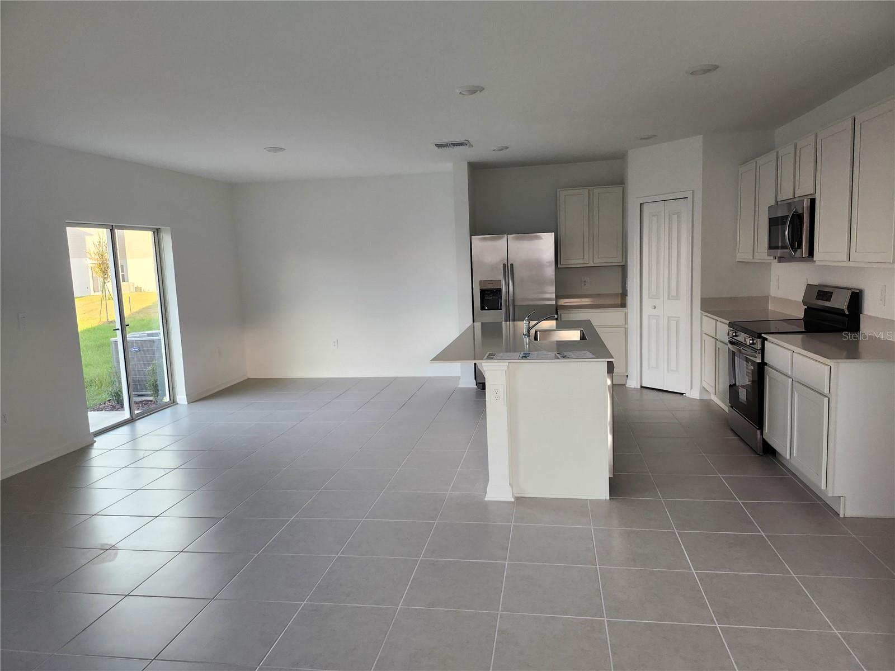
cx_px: 448
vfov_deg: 58.9
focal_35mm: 23
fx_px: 595
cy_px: 336
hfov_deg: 73.9
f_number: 1.8
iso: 200
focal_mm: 5.54
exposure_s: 1/120
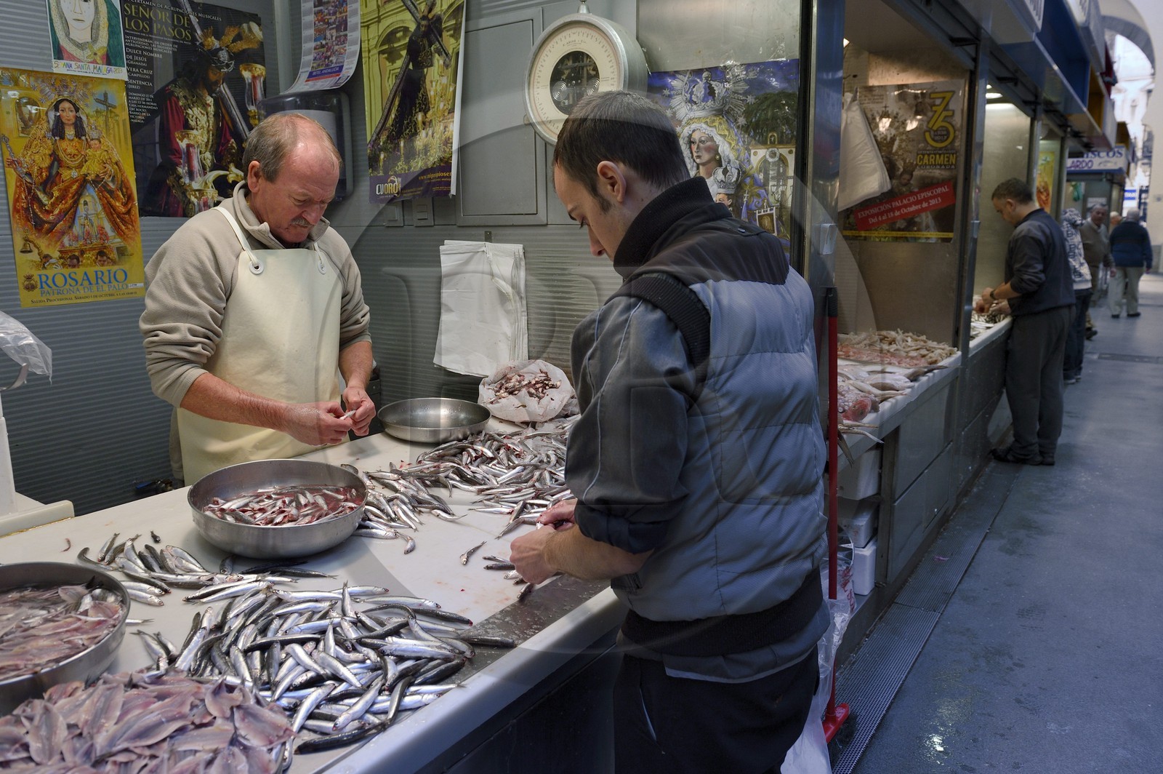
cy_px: 387
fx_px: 775
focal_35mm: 24
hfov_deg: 73.8
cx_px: 582
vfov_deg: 53.1
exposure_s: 1/250
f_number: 6.3
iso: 800
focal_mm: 24
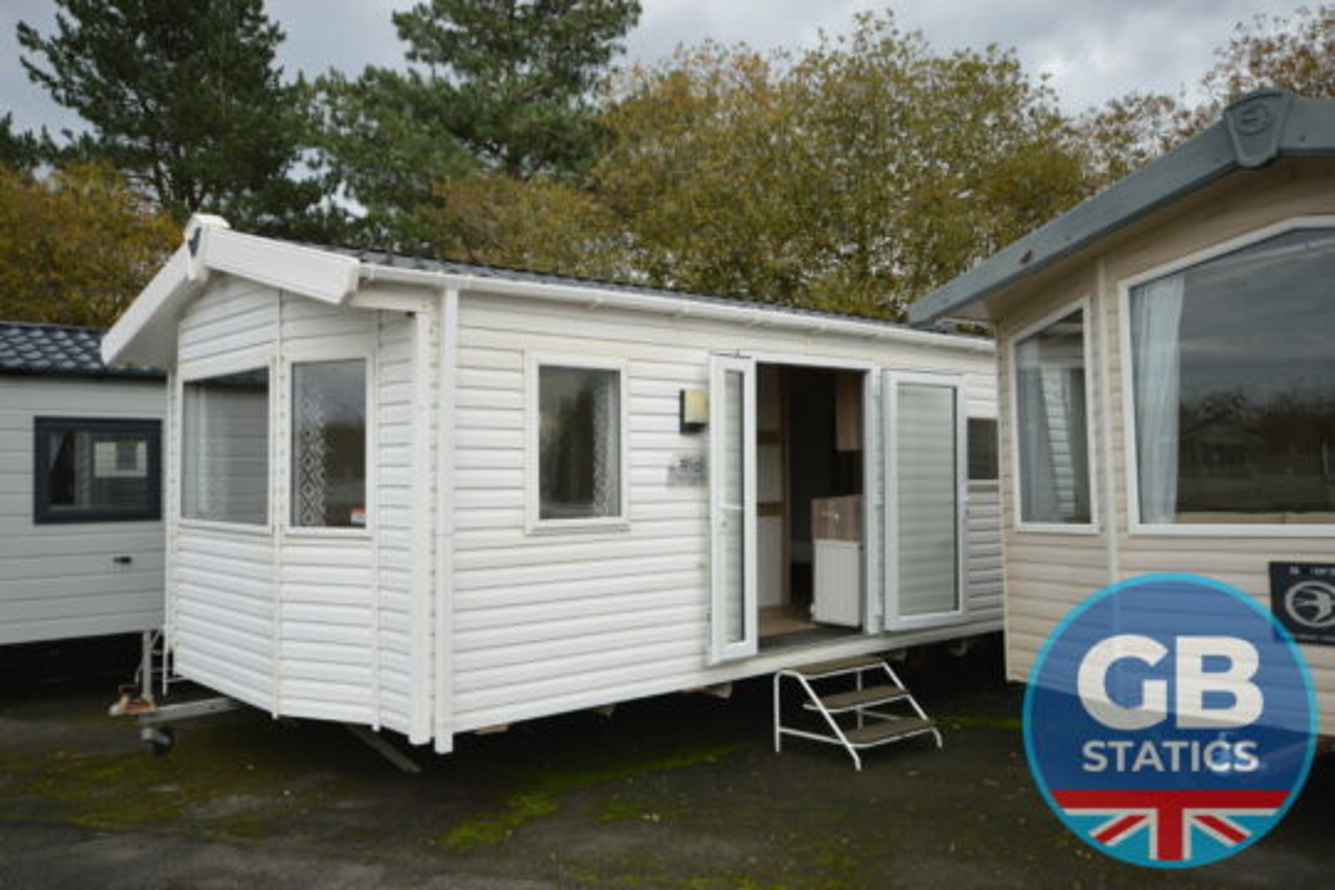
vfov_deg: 43.6
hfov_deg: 61.9
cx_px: 668
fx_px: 1112
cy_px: 445
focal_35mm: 30
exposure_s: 1/125
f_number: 5.6
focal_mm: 20
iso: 200
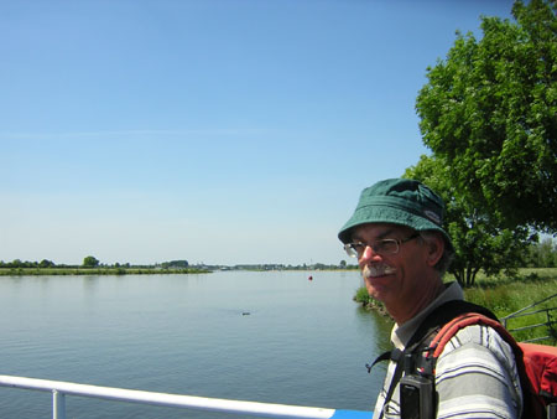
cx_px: 278
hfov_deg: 51.3
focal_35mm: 36
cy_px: 210
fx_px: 580
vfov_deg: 39.7
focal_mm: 4.7
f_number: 5.2
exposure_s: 1/299
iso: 100
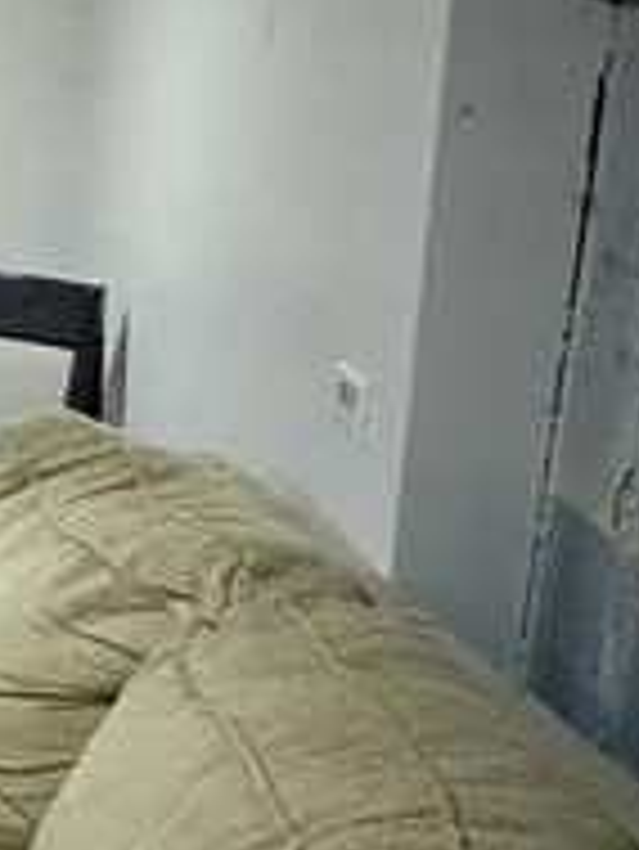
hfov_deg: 12.2
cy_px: 261
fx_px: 1967
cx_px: -1107
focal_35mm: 80
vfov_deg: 24.2
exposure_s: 1/47
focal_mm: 2.22
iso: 1000
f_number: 2.2
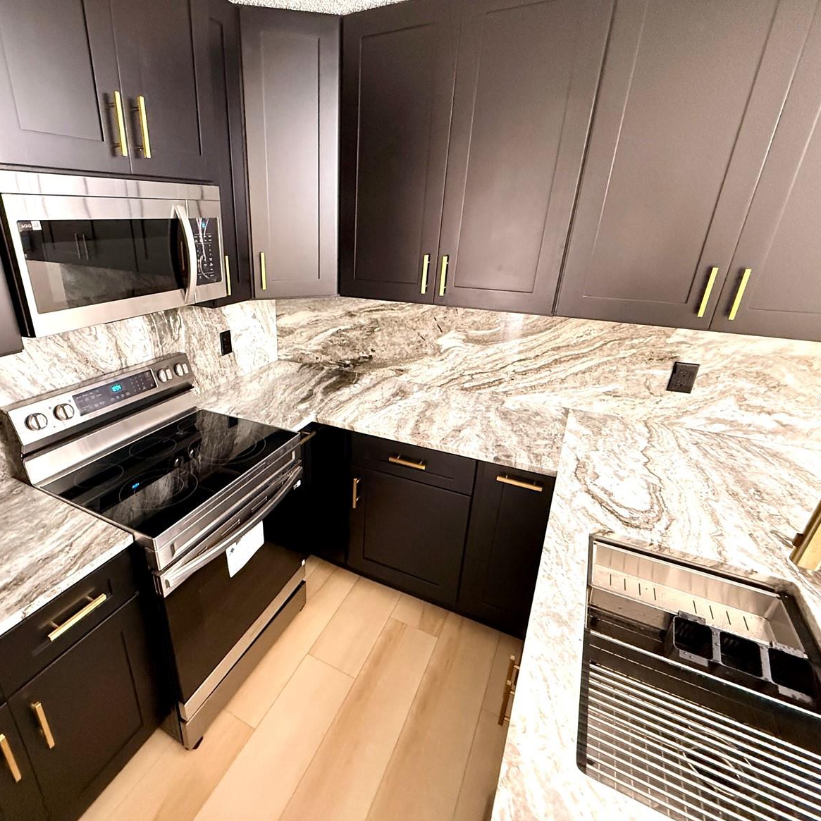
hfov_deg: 82.7
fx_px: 456
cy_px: 400
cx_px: 320
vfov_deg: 84.0
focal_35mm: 17
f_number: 2.2
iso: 800
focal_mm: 2.22
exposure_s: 1/60
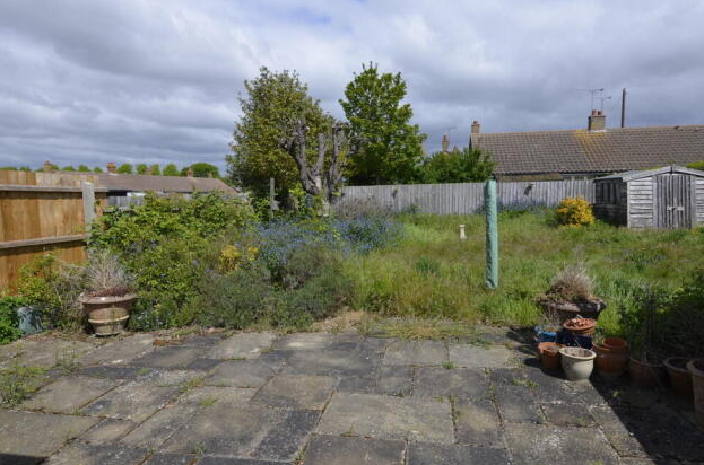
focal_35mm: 21
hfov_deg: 82.6
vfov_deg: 60.3
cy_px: 234
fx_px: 400
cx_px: 350
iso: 100
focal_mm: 13
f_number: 8
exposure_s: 1/250
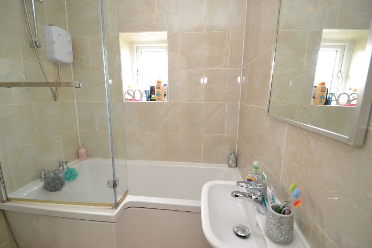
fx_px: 155
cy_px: 124
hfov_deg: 100.4
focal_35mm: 15
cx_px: 186
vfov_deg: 77.3
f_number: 3.5
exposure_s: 1/60
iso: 1100
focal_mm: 10
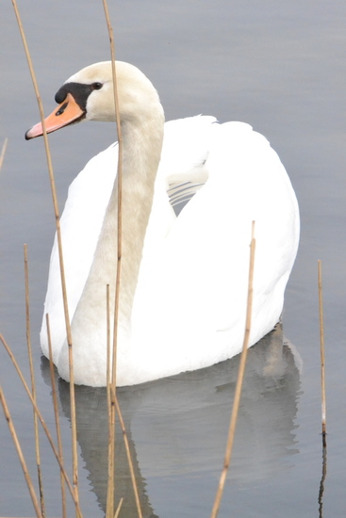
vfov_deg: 6.2
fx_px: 4754
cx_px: 173
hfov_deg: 4.2
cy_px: 259
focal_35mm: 330
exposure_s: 1/320
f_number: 29
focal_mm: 220
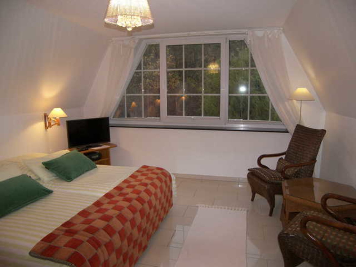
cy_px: 134
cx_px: 178
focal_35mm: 24
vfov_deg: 56.8
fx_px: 247
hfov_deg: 71.6
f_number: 2.8
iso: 100
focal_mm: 5
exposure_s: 1/30
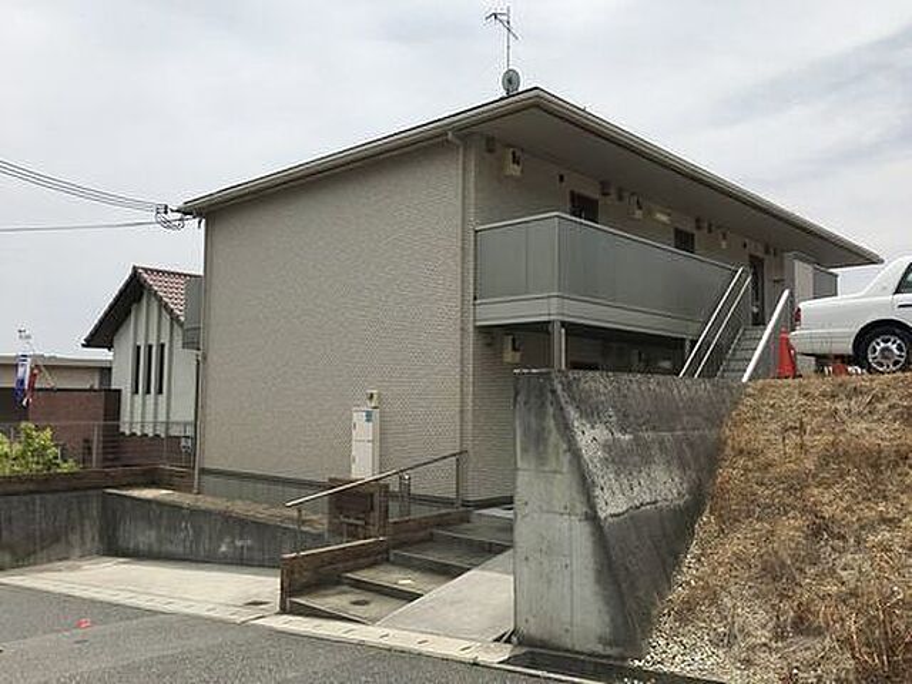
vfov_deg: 48.2
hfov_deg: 61.7
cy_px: 342
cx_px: 456
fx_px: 764
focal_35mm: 29
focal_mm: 4.15
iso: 25
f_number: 2.2
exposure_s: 1/2849
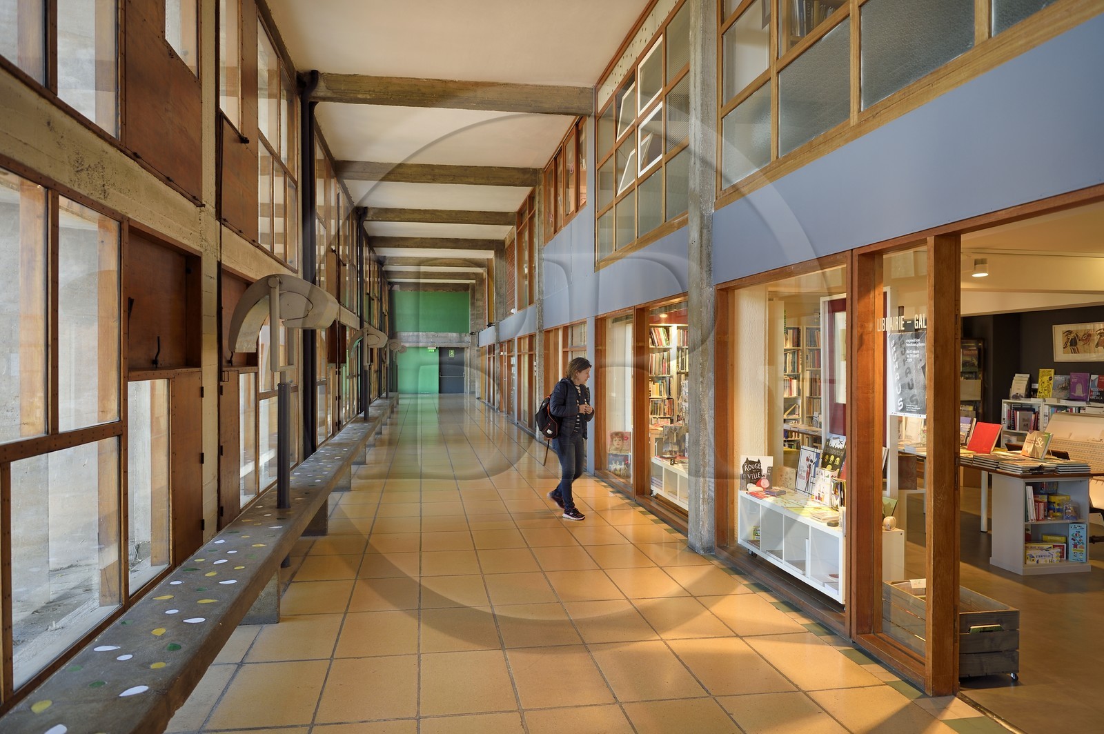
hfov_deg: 73.8
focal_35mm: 24
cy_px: 367
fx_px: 735
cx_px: 552
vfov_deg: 53.1
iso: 200
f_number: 3.2
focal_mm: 24
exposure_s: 1/50
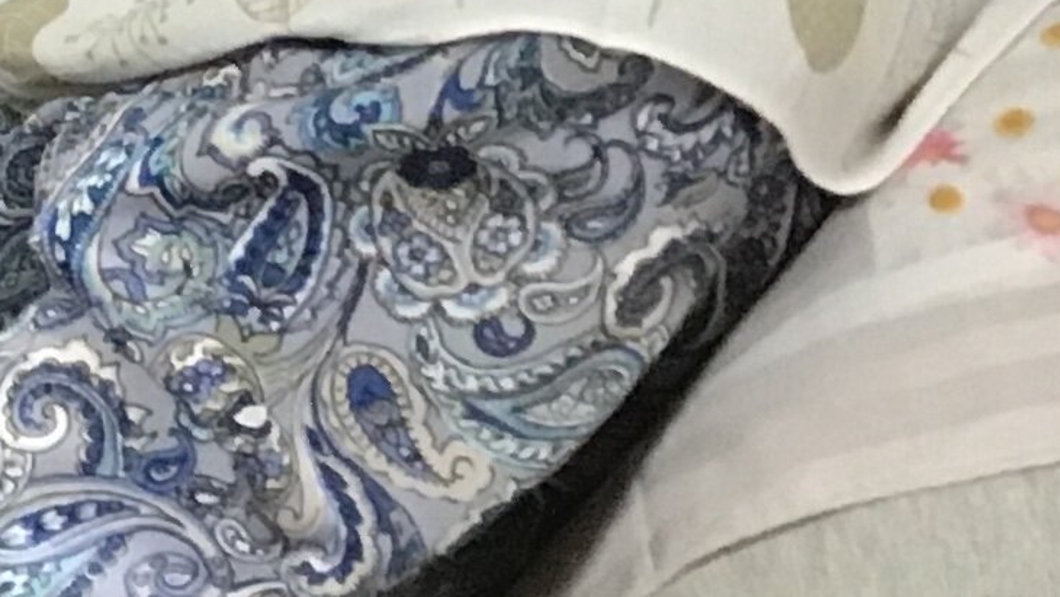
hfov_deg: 12.9
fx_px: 4245
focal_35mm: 151
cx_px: -828
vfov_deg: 7.8
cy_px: -495
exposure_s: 1/30
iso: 125
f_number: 2.4
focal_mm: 3.3
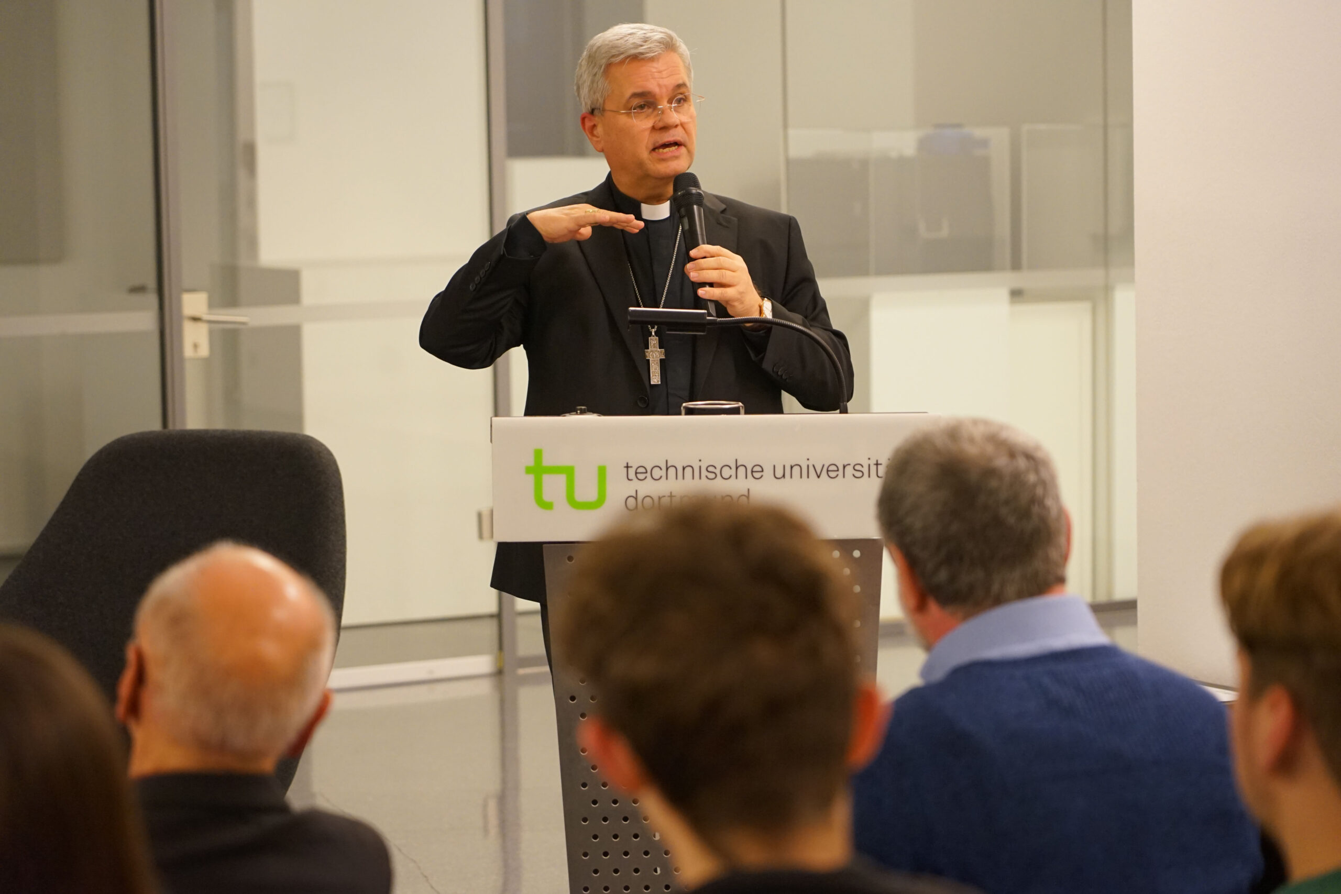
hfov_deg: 19.5
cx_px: 670
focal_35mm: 105
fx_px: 3911
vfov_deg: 13.0
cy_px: 447
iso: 2500
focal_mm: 105
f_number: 4
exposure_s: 1/160
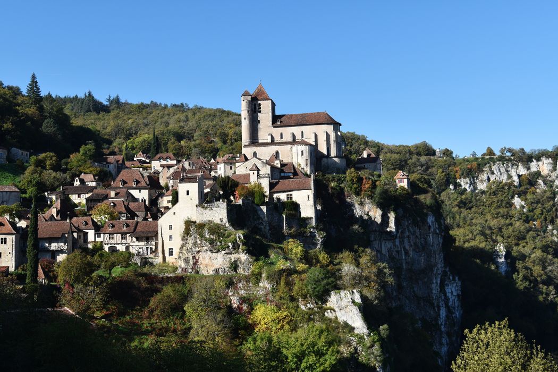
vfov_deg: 31.9
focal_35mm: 42
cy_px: 186
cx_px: 279
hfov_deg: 46.4
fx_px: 651
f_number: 9
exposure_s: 1/320
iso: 200
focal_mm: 28
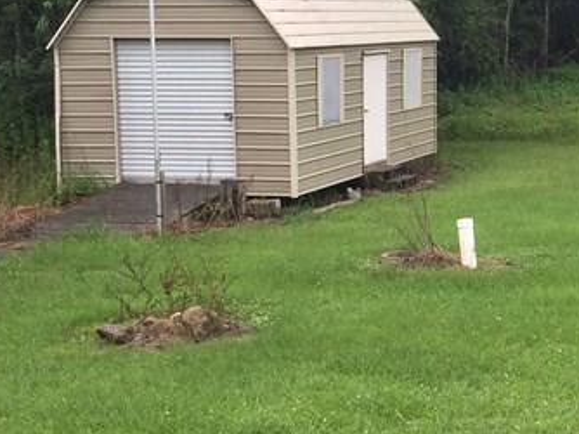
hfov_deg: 21.2
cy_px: 187
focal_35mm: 89
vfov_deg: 16.6
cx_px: 589
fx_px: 1488
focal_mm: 4.15
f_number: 2.2
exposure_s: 1/695
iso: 32
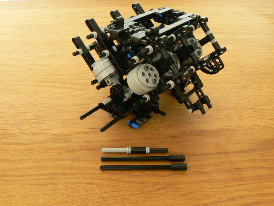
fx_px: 285
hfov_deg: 51.4
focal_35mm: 36
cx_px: 137
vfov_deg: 39.7
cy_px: 103
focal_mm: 6
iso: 100
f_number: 5.6
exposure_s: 2
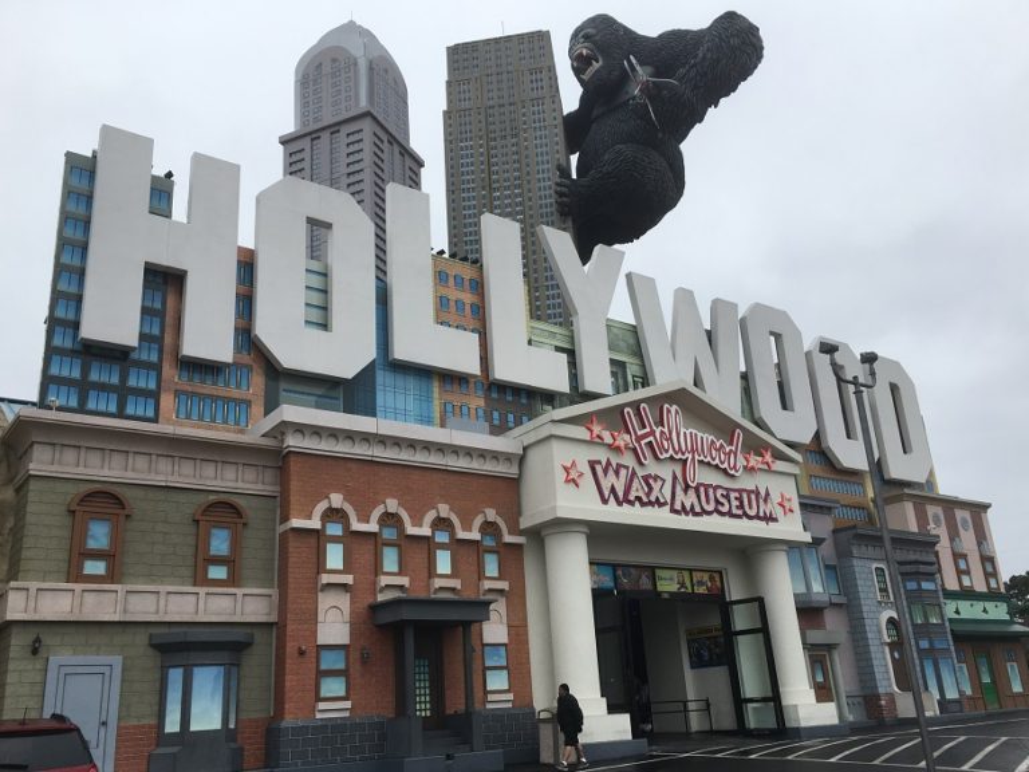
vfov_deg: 48.2
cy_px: 386
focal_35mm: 29
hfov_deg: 61.7
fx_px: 862
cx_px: 514
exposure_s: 1/574
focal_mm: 4.15
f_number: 2.2
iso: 25
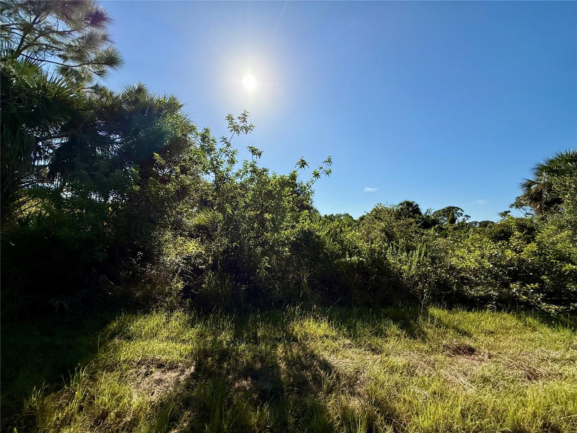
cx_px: 288
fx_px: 233
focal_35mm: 14
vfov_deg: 85.7
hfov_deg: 102.1
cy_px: 216
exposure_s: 1/3891
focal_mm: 2.22
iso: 50
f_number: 2.2
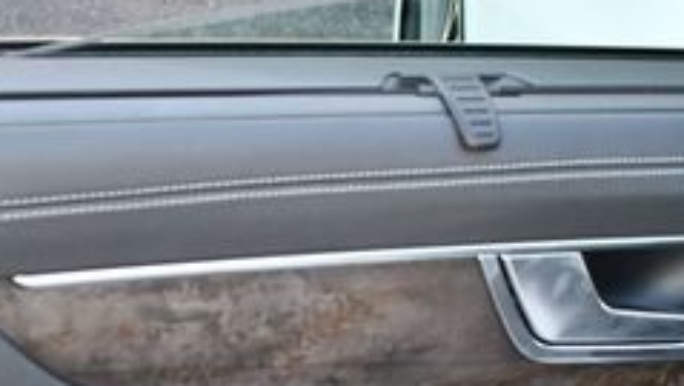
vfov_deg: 11.6
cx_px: 255
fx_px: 1834
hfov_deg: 21.1
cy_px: 552
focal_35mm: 101
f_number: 3.5
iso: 560
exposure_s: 1/250
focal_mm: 18
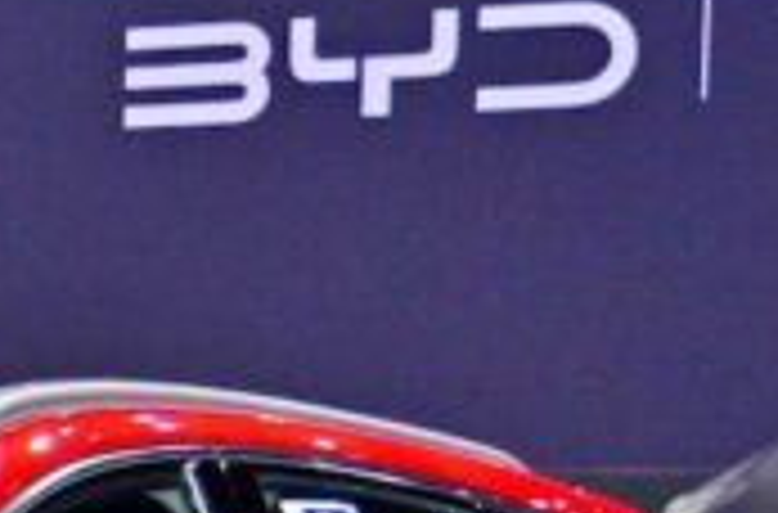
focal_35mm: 226
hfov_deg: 8.4
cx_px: -1102
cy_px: 1064
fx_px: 4866
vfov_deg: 5.9
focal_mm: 26
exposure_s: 1/800
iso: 1600
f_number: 5
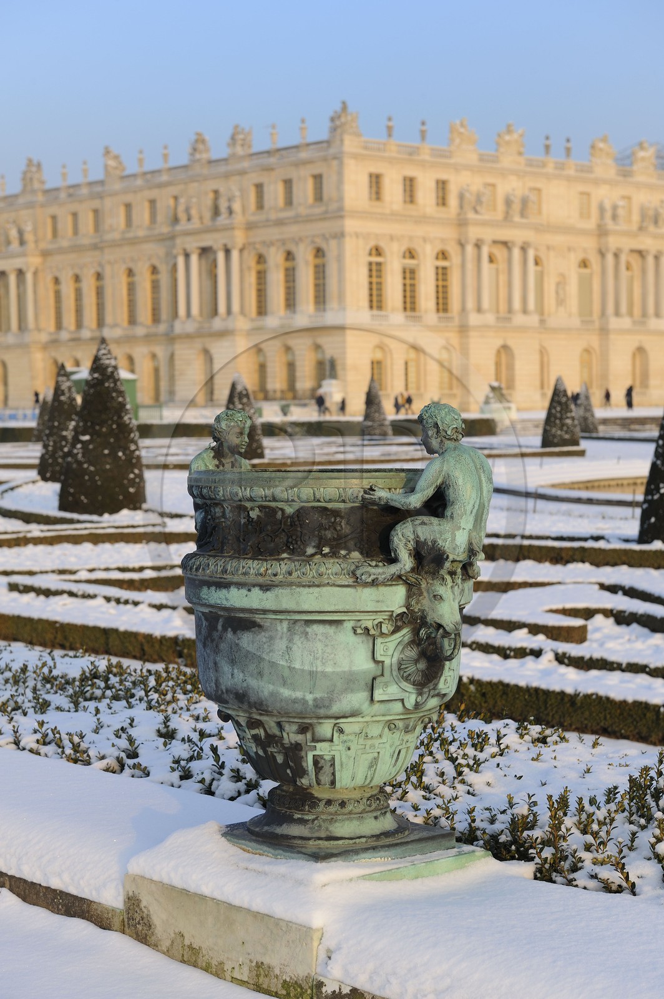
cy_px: 500
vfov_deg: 28.9
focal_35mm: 70
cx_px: 332
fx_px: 1940
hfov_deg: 19.4
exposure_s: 1/125
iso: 200
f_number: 8
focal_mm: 70
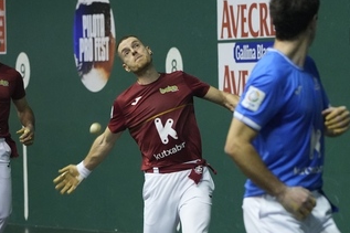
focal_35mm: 361
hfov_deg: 5.7
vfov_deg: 3.8
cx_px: 134
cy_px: 131
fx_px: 3508
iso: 6400
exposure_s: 1/800
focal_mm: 142
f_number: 4
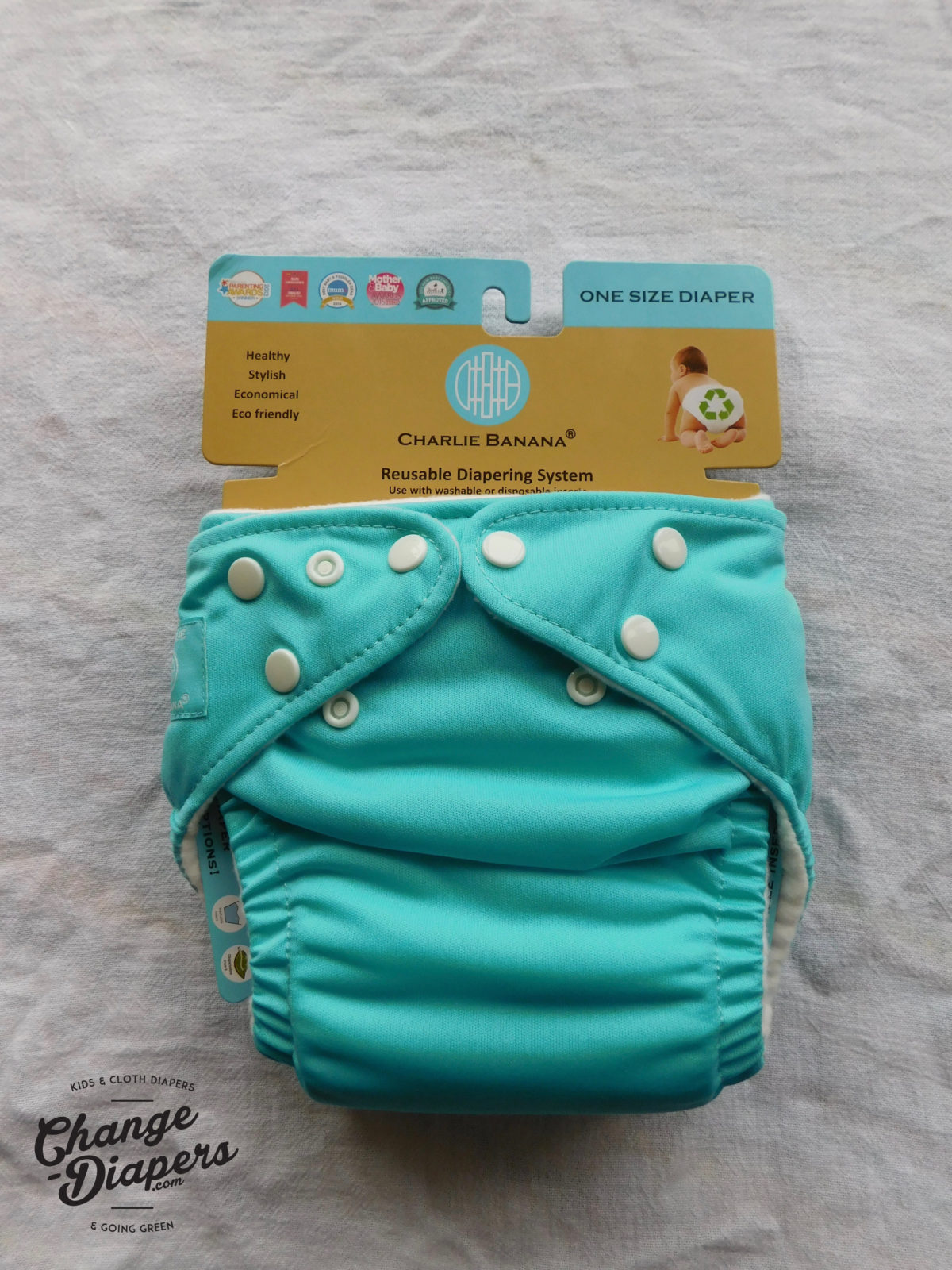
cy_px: 635
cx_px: 476
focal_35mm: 23
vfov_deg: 73.9
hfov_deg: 58.9
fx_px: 843
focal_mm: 4
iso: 125
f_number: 3
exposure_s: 1/60
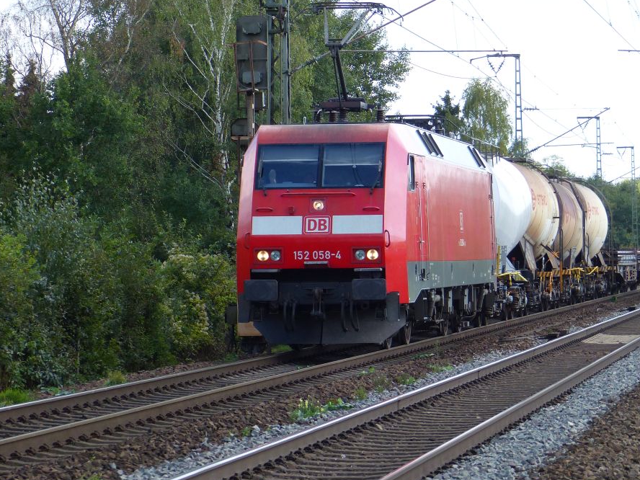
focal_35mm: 196
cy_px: 201
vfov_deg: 7.6
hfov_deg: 10.1
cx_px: 415
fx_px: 3624
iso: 125
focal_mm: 26.1
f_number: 2.8
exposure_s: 1/500
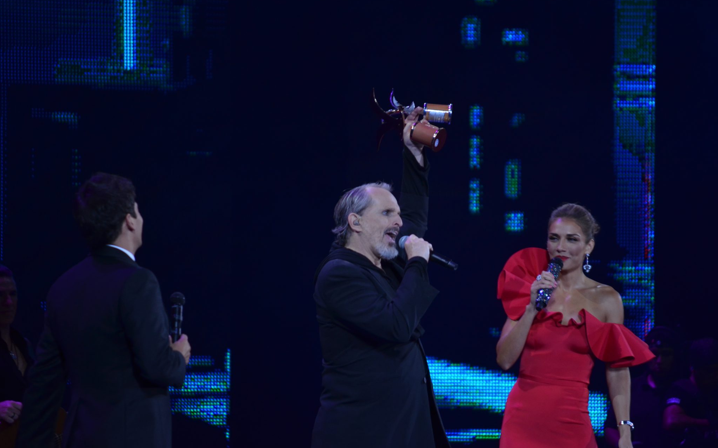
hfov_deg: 6.9
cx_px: 359
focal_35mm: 306
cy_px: 233
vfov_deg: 4.3
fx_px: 5987
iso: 800
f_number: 5.6
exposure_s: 1/125
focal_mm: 200
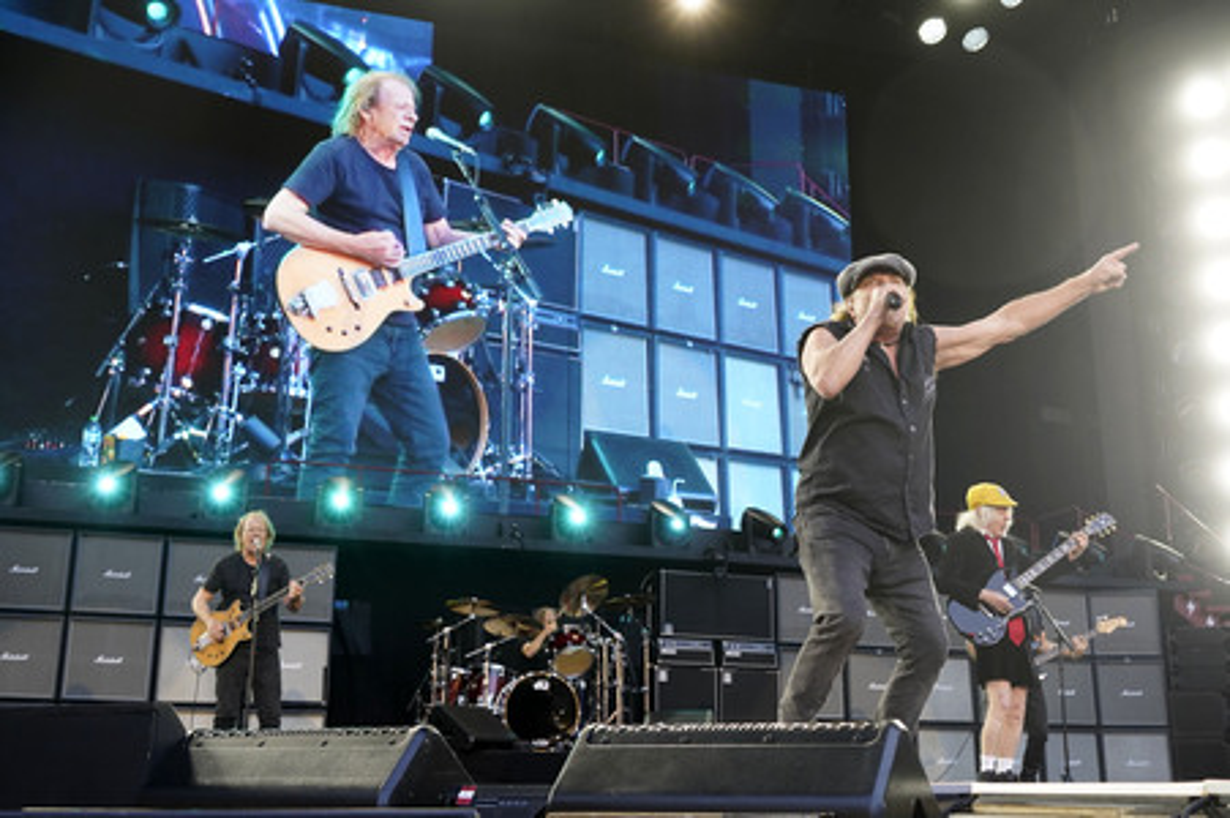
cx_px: 615
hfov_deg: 49.6
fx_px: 1331
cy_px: 409
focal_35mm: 39
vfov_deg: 34.2
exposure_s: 1/400
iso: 1600
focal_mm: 39
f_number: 5
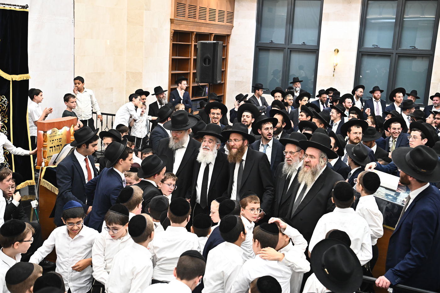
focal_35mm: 48
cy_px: 146
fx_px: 586
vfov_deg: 28.0
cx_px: 220
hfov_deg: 41.1
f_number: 4.5
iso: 2000
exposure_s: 1/250
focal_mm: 48
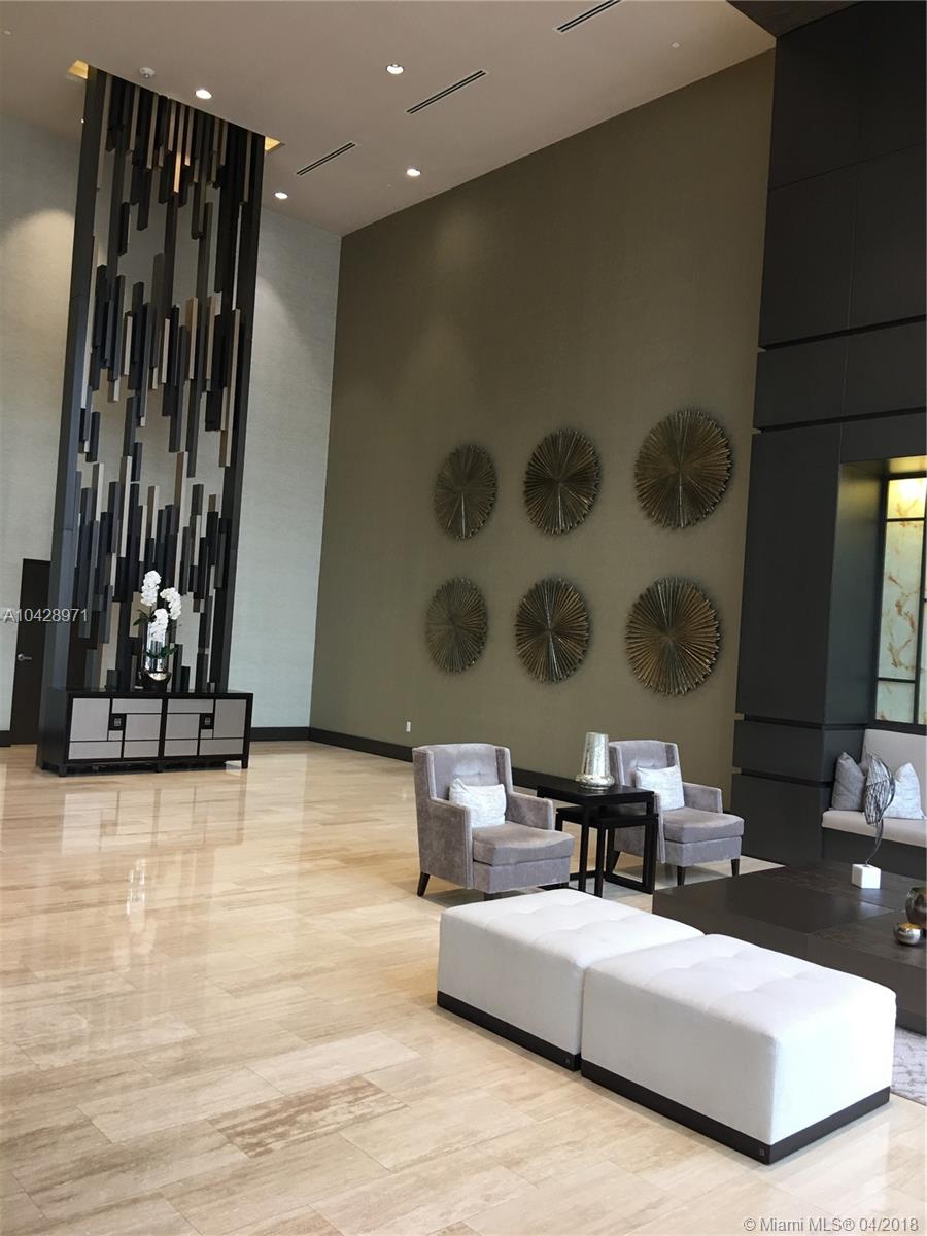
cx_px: 464
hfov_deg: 48.2
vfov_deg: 61.7
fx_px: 1035
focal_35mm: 29
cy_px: 618
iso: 32
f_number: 2.2
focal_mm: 4.15
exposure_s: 1/30
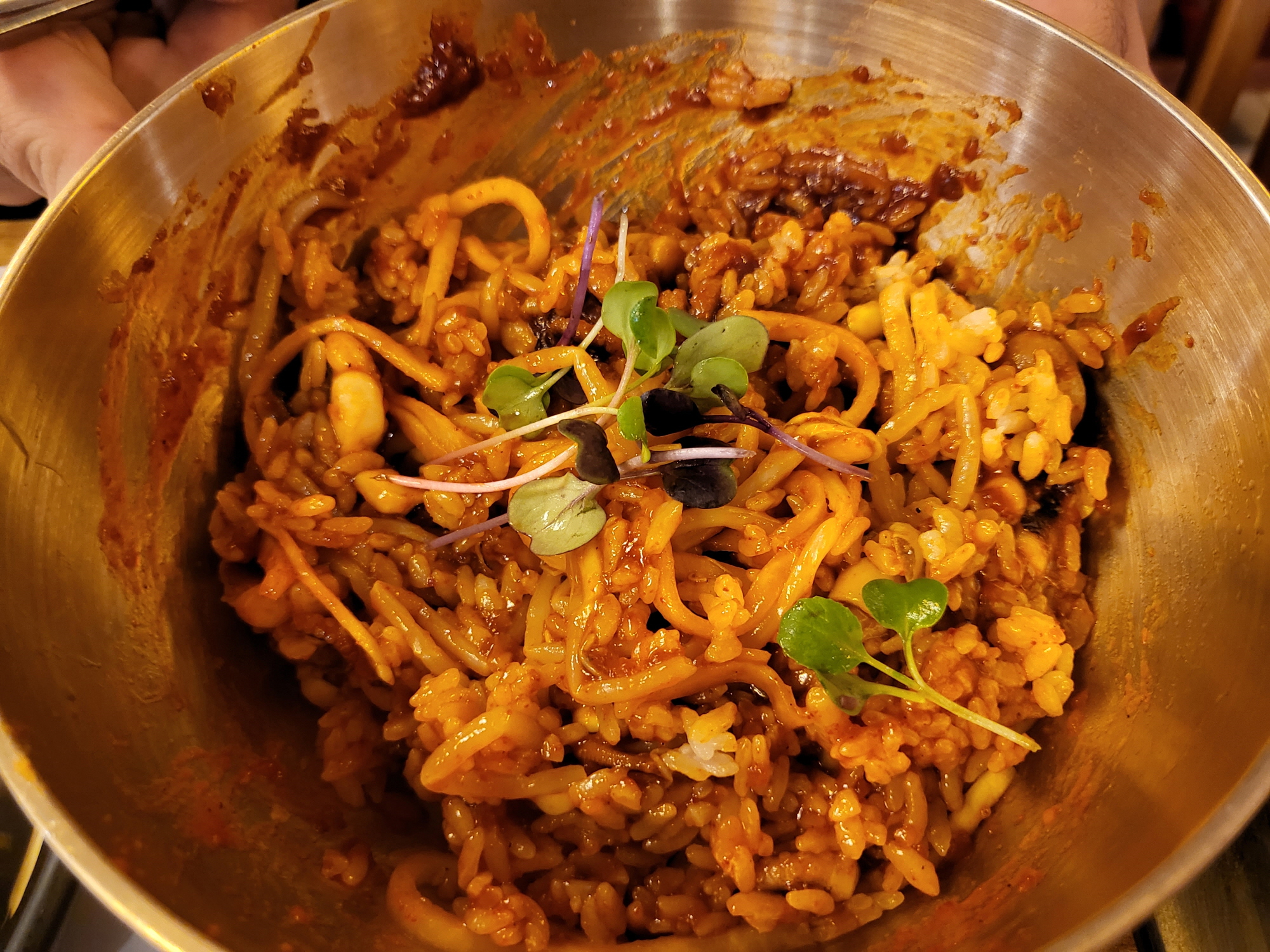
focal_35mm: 26
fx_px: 954
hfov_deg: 67.3
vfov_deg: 53.1
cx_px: 635
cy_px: 476
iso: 640
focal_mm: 4.25
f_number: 1.8
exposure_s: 1/40
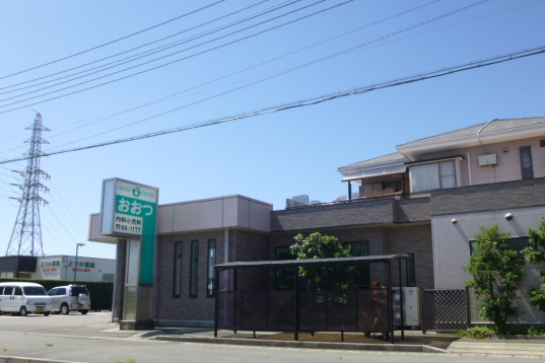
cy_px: 207
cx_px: 317
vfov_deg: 42.2
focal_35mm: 31
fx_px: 469
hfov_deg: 60.0
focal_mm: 4.5
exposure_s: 1/1300
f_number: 3.1
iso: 100
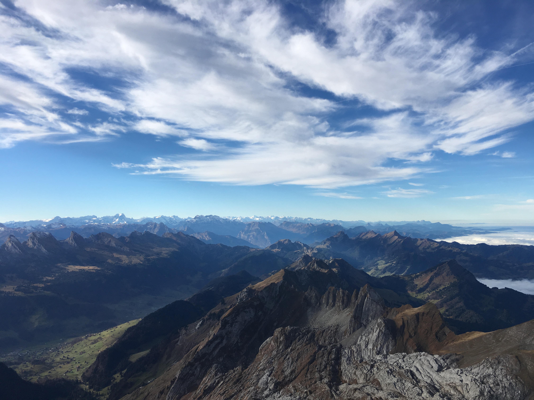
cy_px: 200
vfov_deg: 48.2
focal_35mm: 29
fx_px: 447
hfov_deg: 61.7
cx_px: 267
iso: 25
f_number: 2.2
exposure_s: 1/1672
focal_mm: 4.15
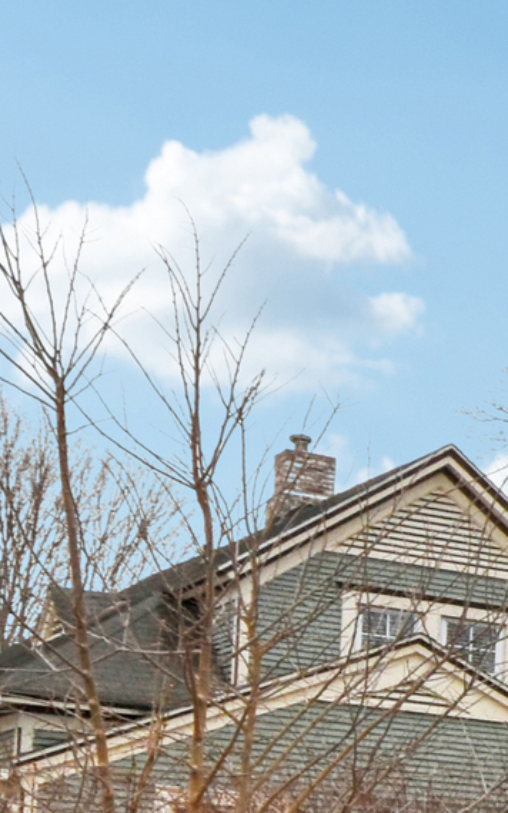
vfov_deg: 19.9
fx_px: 2320
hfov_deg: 9.0
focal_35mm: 105
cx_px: 1700
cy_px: 485
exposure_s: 1/1250
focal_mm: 13
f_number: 8
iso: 640
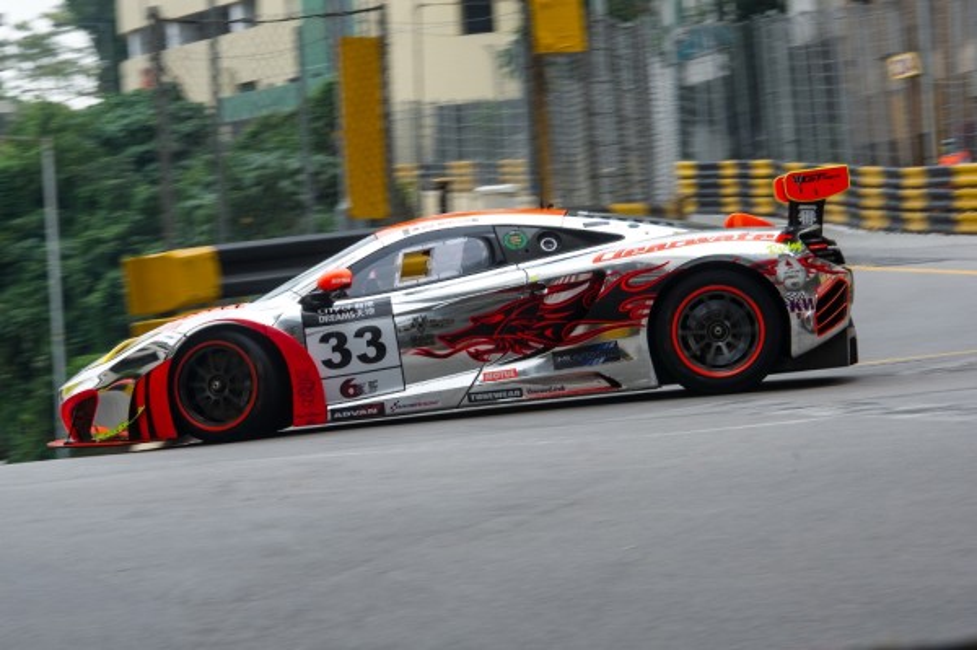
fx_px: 3796
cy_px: 325
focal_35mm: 140
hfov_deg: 14.7
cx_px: 488
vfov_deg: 9.8
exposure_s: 1/125
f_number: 13
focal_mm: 140
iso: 200
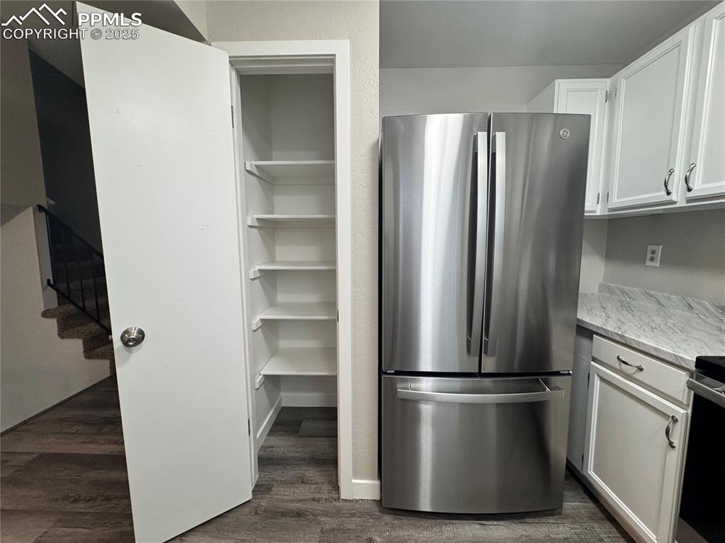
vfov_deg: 85.6
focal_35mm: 14
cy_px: 272
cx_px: 362
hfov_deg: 102.1
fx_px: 293
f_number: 2.2
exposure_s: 1/120
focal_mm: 2.22
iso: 320
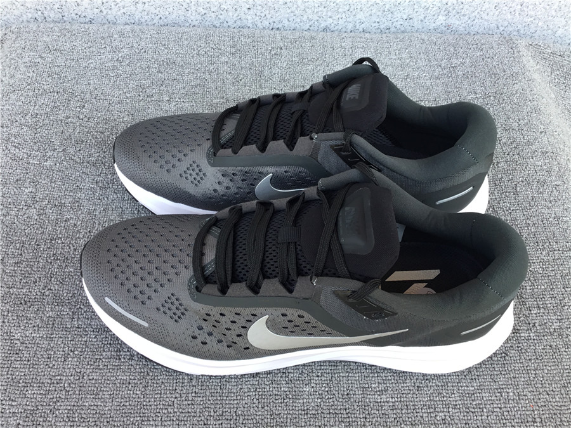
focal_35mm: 31
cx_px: 286
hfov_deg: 58.4
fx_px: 511
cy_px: 214
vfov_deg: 45.4
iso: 40
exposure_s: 1/100
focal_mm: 3.3
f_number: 2.4
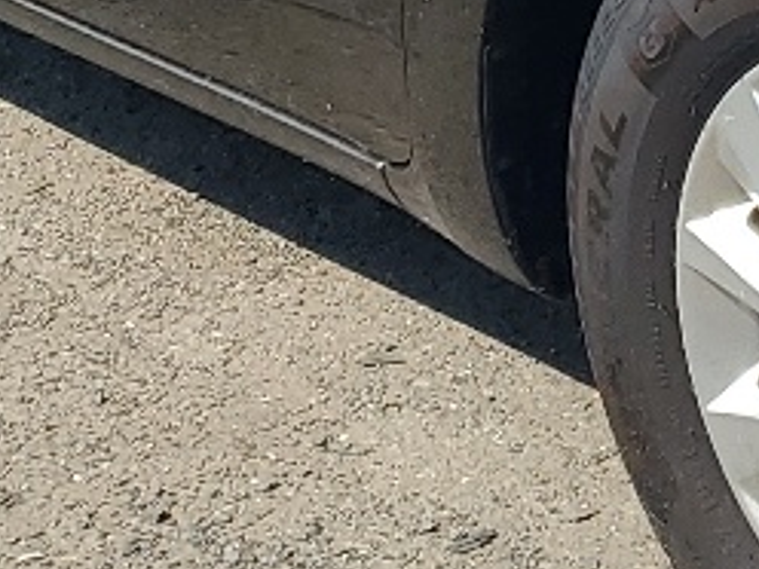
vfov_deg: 8.5
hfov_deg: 11.6
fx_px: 3684
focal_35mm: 168
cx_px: 875
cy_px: -398
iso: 50
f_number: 1.5
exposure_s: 1/2000
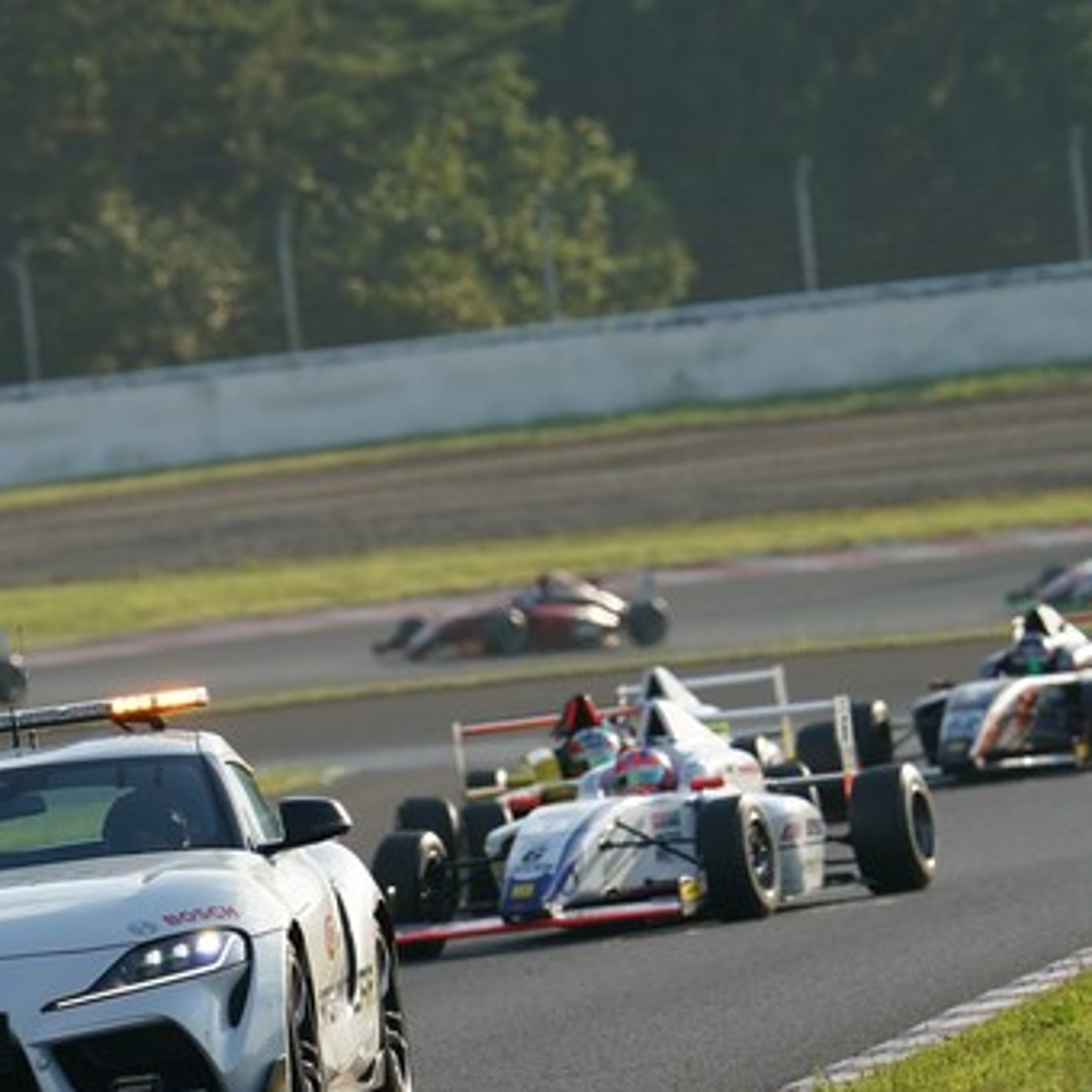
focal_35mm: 677
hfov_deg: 2.6
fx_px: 24162
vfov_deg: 2.6
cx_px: 292
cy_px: 700
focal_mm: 376
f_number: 7.1
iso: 400
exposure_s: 1/800
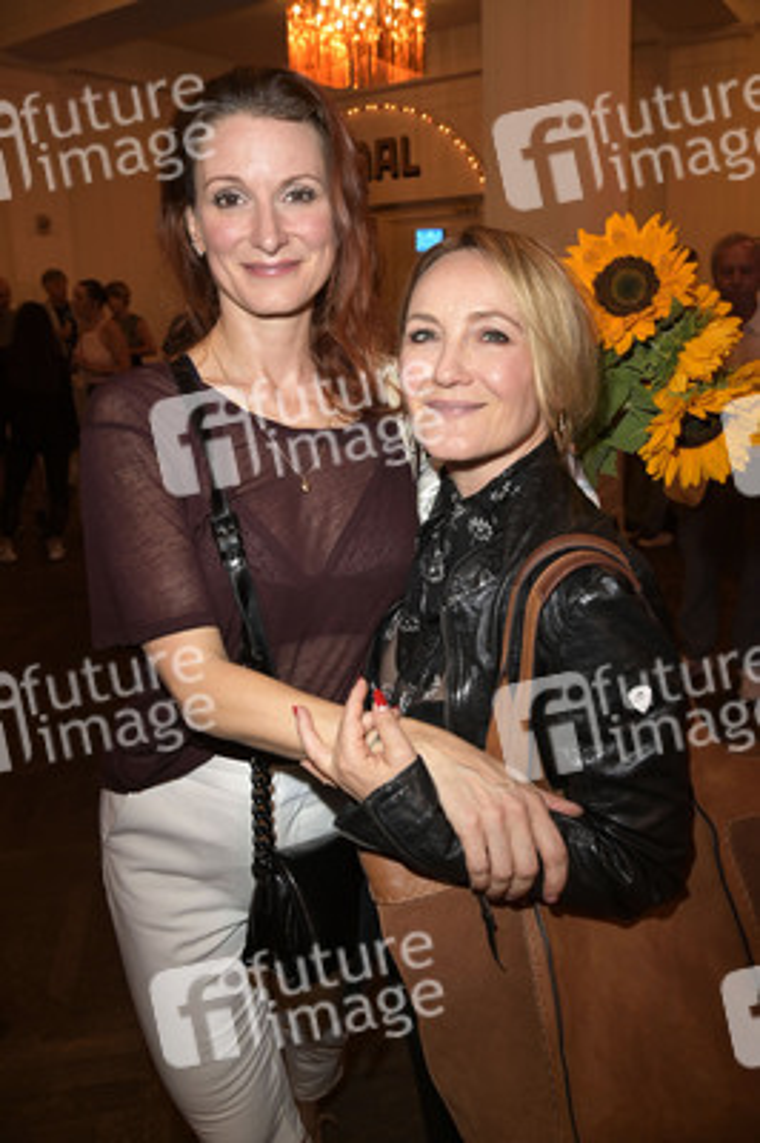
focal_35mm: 24
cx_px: 380
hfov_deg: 53.1
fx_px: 761
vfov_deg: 73.8
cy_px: 572
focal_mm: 24
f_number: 5.6
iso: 1600
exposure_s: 1/60
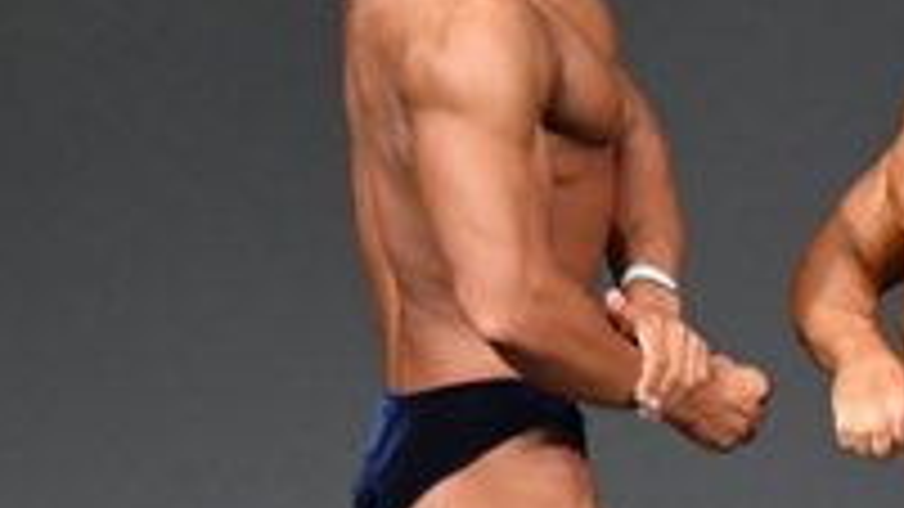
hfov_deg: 1.8
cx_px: 1657
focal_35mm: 1209
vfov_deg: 1.0
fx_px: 28976
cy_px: 647
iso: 5000
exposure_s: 1/400
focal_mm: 200
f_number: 5.6
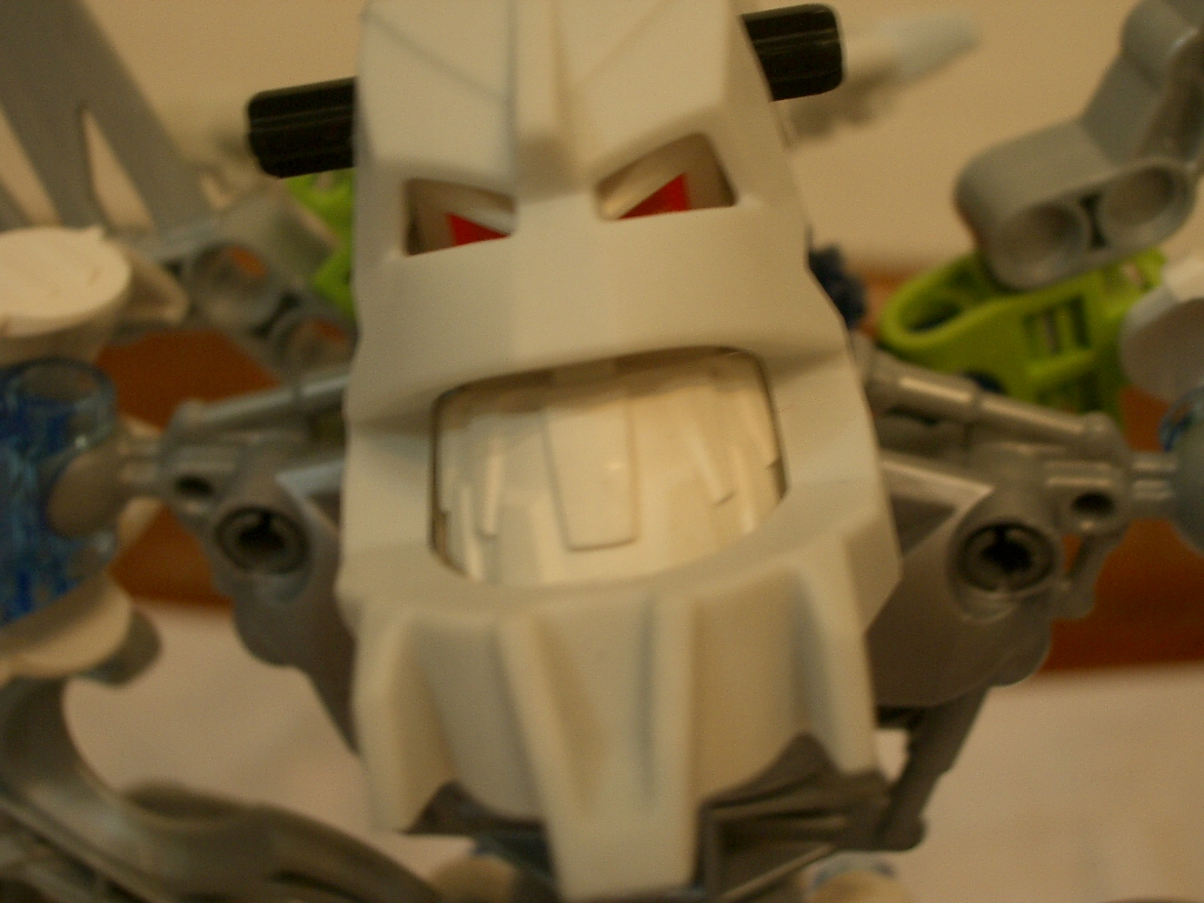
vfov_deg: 23.7
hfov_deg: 31.2
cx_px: 602
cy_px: 452
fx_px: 2156
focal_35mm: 62
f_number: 3.5
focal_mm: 10.2
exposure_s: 1/13
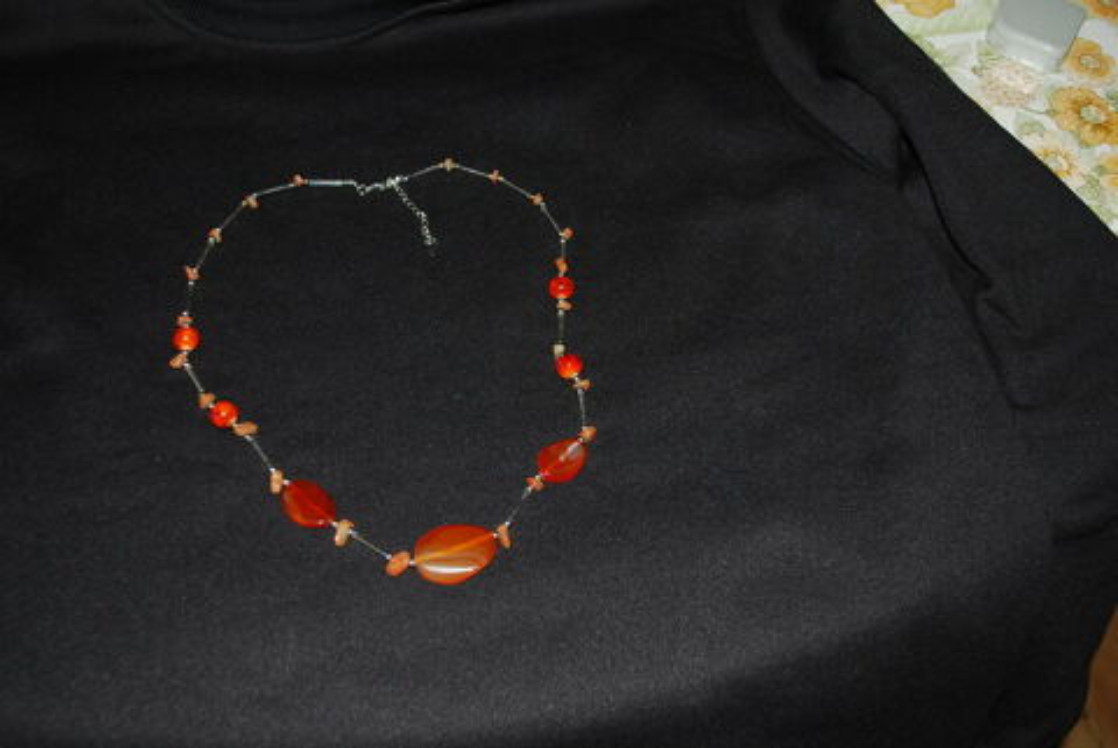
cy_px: 374
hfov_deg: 49.5
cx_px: 559
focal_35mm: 39
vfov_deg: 34.3
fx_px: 1212
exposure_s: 1/60
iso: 200
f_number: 4.5
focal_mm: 26
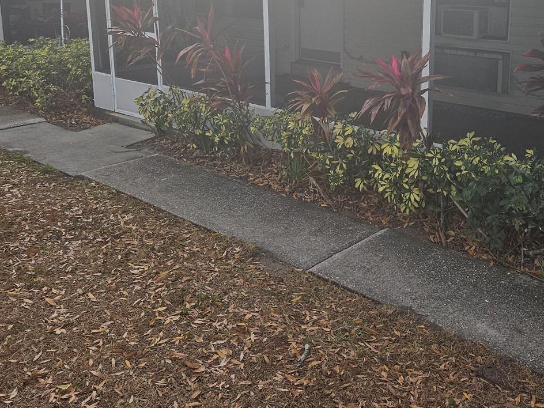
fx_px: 613
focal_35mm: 39
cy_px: 103
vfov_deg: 36.0
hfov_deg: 46.8
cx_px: 380
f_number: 1.8
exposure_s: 1/516
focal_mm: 5.4
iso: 25
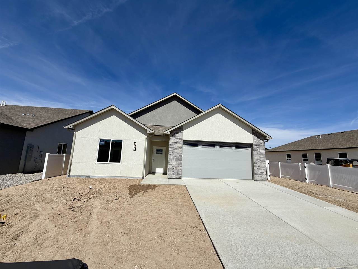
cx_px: 179
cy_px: 134
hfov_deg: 102.1
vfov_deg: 85.7
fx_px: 145
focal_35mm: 14
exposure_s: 1/1534
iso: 20
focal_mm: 2.22
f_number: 2.2
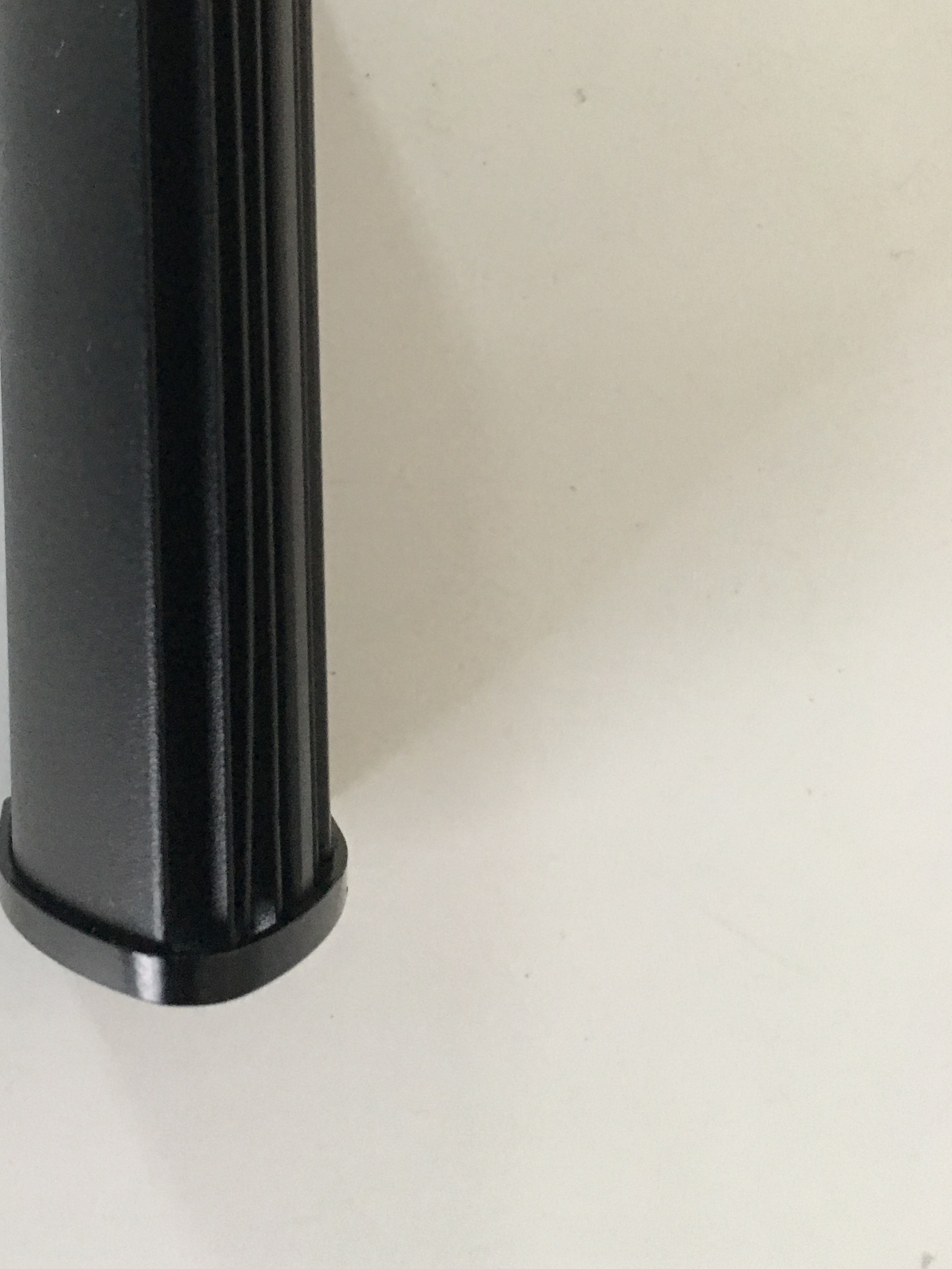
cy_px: 354
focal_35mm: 46
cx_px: 217
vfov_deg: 40.3
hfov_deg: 30.9
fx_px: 1687
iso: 200
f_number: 2.2
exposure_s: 1/25
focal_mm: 4.15
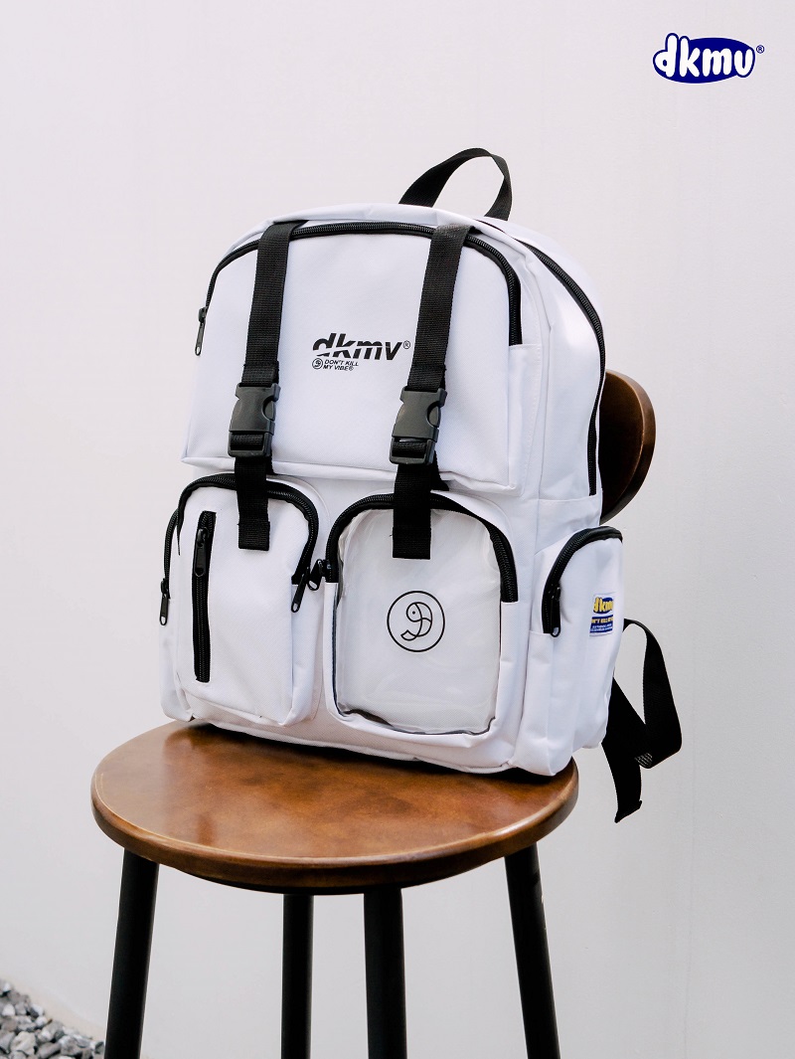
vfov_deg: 38.2
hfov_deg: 29.1
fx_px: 1530
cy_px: 530
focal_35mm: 50
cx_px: 398
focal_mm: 25
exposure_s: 1/800
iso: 400
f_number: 4.5
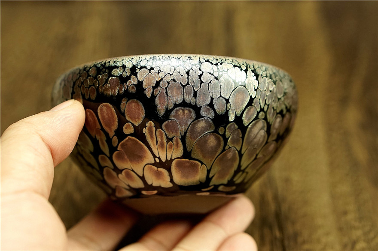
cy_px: 126
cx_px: 189
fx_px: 787
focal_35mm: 75
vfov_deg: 18.2
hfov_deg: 27.0
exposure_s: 1/80
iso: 800
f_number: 4
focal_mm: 50
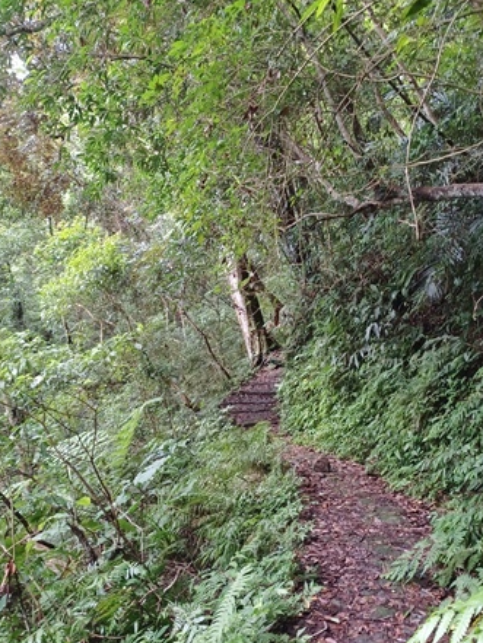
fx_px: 632
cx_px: 255
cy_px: 385
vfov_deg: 53.6
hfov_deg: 41.8
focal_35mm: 34
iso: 400
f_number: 1.8
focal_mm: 4.6
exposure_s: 1/24
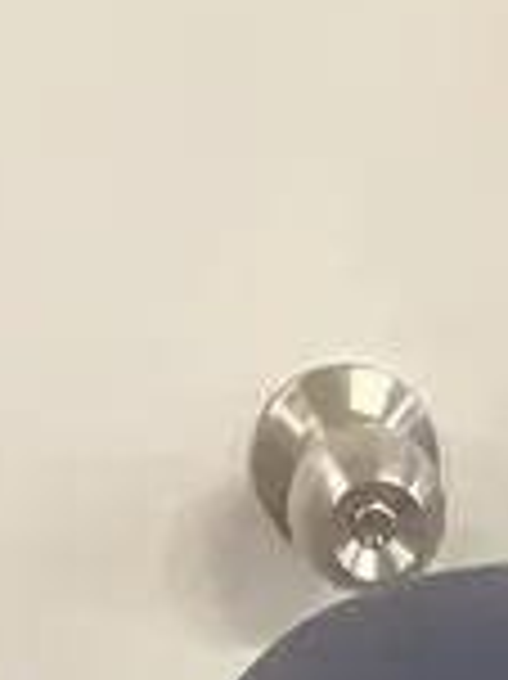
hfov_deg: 7.7
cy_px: 2103
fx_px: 3723
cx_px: 688
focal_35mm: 190
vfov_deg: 8.5
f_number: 1.8
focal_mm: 3.99
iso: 250
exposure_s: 1/50
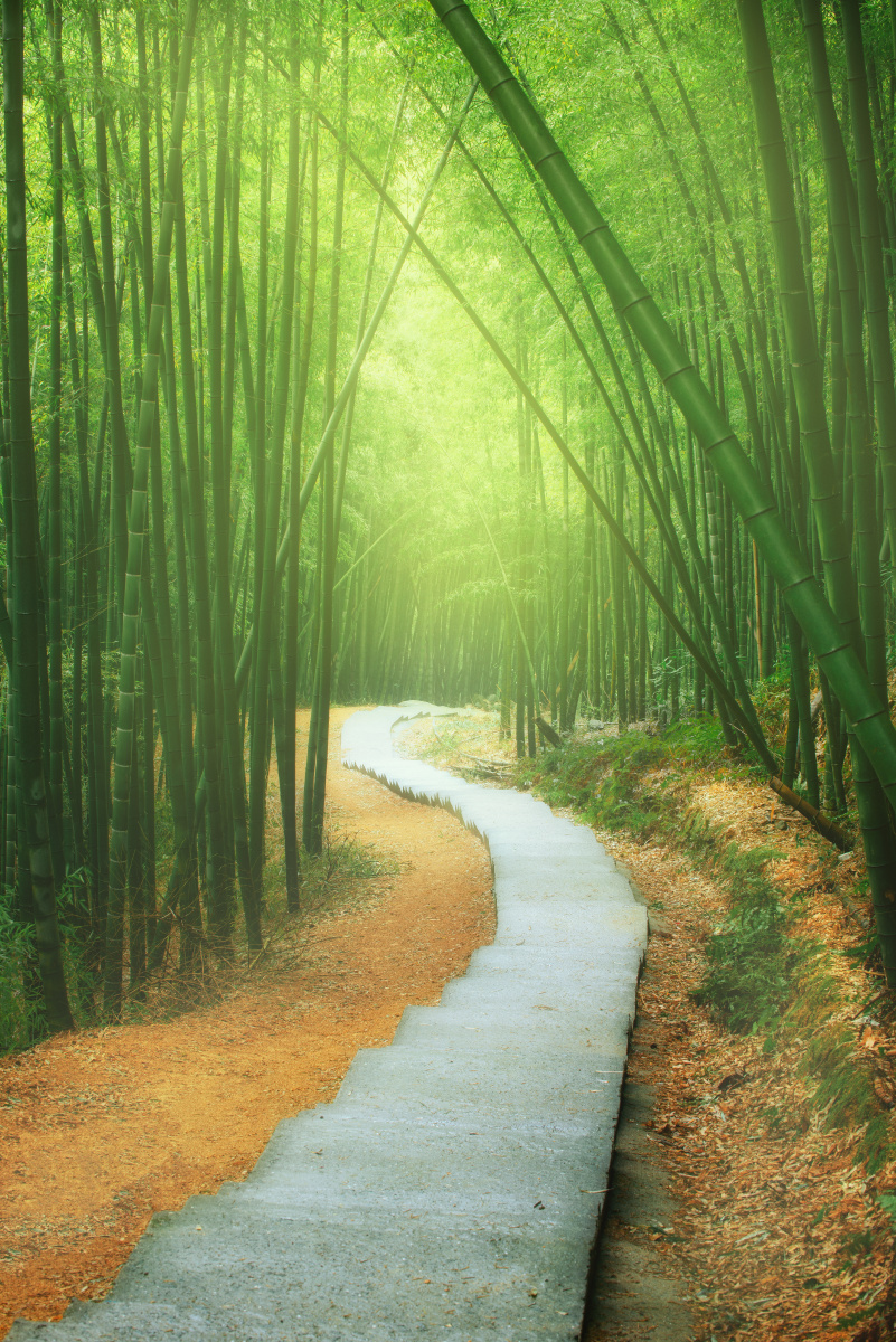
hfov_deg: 19.5
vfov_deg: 28.8
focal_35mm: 70
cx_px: 448
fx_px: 2611
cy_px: 671
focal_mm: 70
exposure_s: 2
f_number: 11
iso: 100
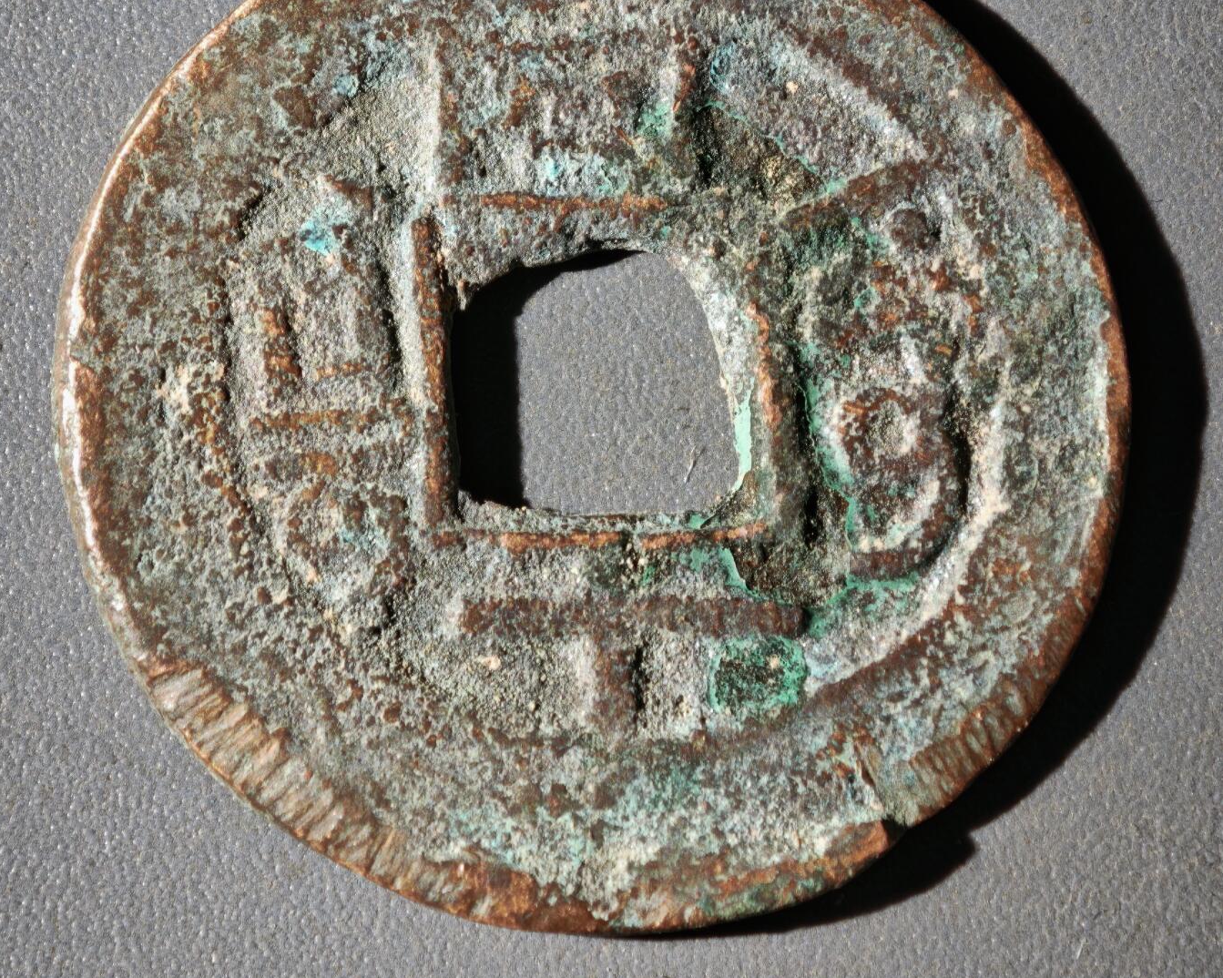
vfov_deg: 11.0
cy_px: 367
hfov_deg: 13.8
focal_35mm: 140
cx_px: 611
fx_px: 5067
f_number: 2
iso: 80
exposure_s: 1/100
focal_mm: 9
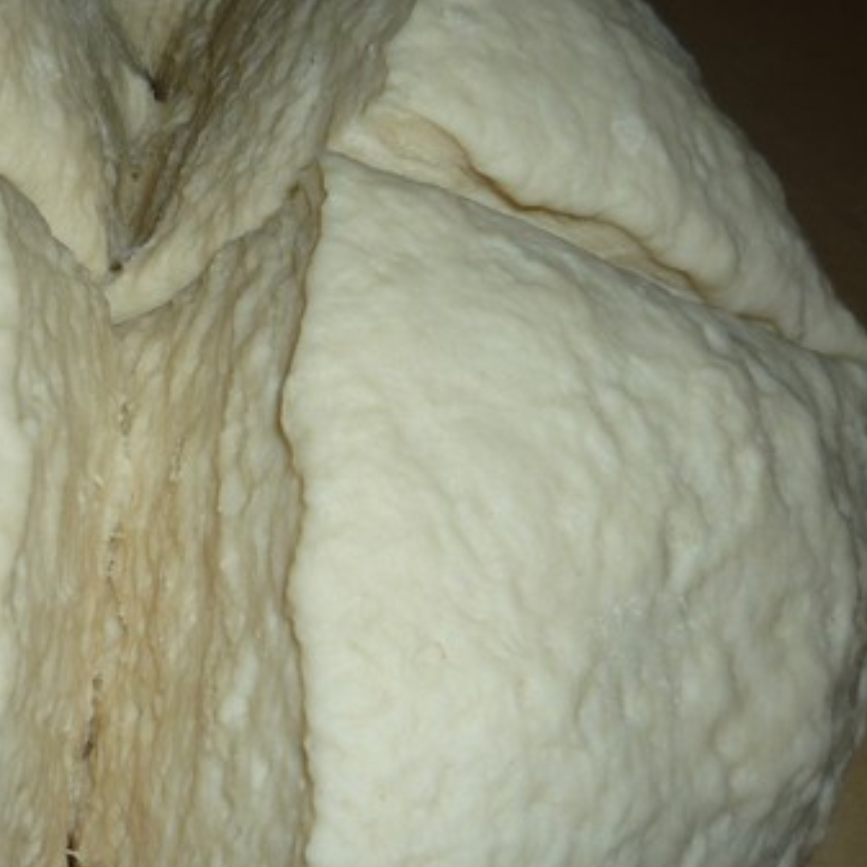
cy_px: 484
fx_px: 1785
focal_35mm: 63
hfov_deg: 26.5
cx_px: 111
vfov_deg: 27.3
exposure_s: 1/30
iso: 100
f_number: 4
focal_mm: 5.2
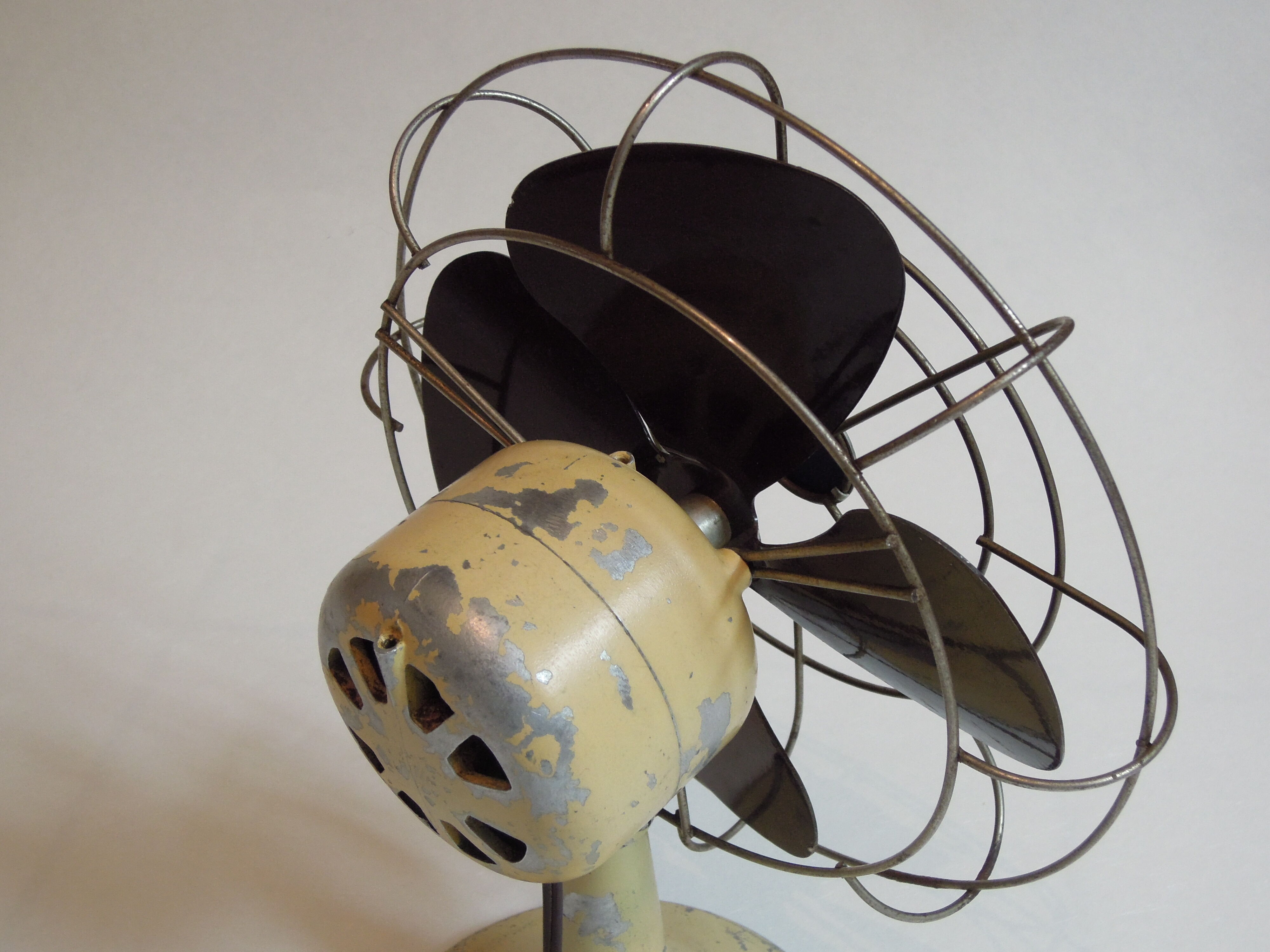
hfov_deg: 38.2
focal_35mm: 50
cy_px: 476
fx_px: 1834
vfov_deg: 29.1
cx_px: 635
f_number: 3.7
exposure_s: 1/15
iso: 400
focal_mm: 9
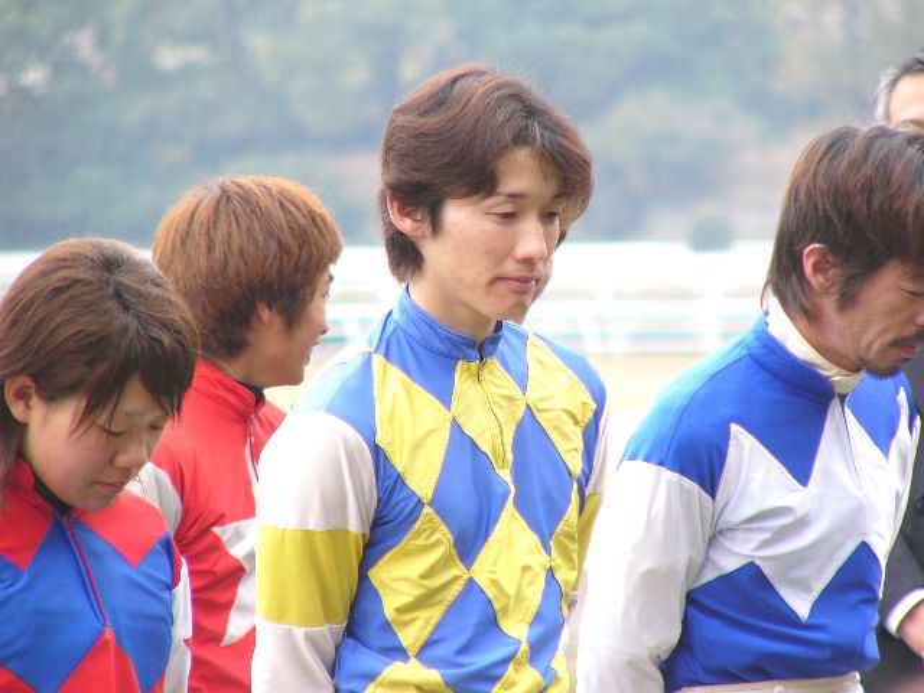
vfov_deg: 3.4
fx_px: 11531
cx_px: 462
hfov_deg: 4.6
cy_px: 346
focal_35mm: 432
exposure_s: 1/100
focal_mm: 72
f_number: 4
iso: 50
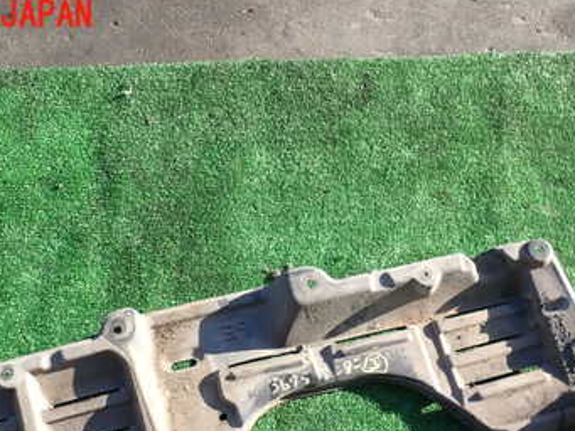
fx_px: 731
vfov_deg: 31.6
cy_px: 374
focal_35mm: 44
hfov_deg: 42.9
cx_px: 292
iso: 100
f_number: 2.8
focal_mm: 4.5
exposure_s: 1/320
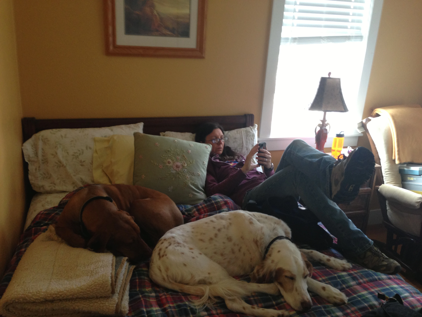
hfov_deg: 55.4
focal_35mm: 33
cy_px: 158
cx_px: 211
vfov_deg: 42.9
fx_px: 402
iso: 125
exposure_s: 1/20
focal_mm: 4.13
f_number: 2.4
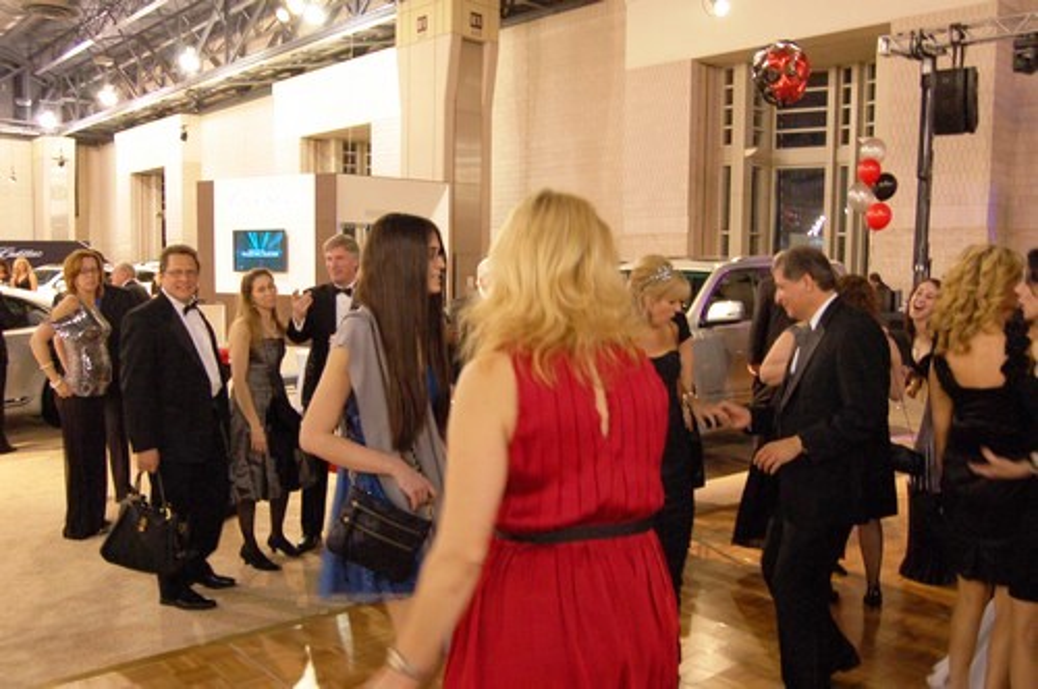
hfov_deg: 62.0
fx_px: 864
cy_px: 344
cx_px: 519
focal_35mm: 30
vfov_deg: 43.5
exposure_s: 1/30
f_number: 5
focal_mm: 20
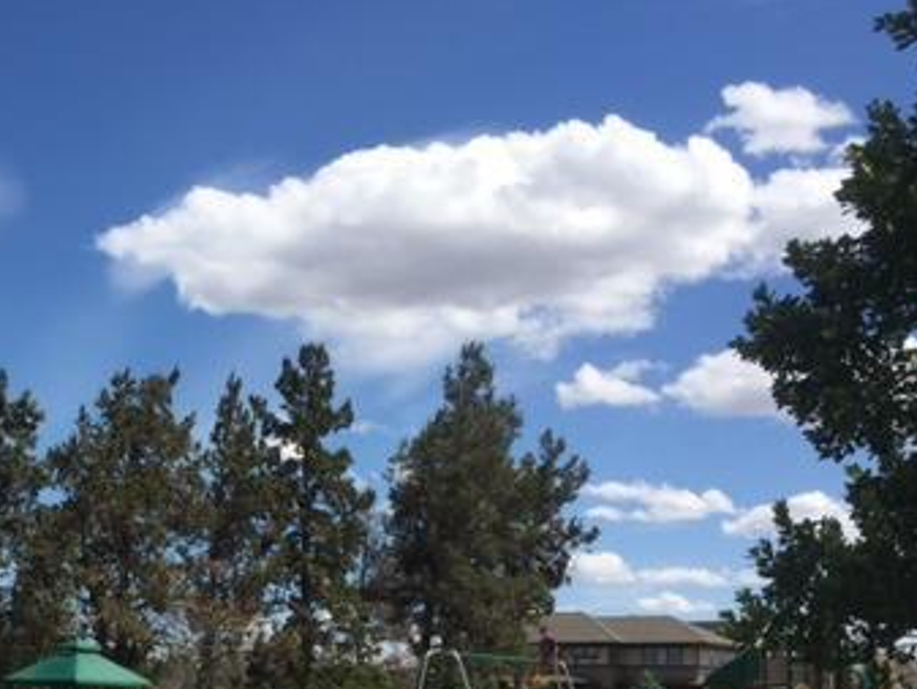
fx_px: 1458
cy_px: 599
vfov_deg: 25.9
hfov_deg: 33.0
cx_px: 79
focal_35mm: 55
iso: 32
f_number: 2.2
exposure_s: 1/2475
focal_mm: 4.15
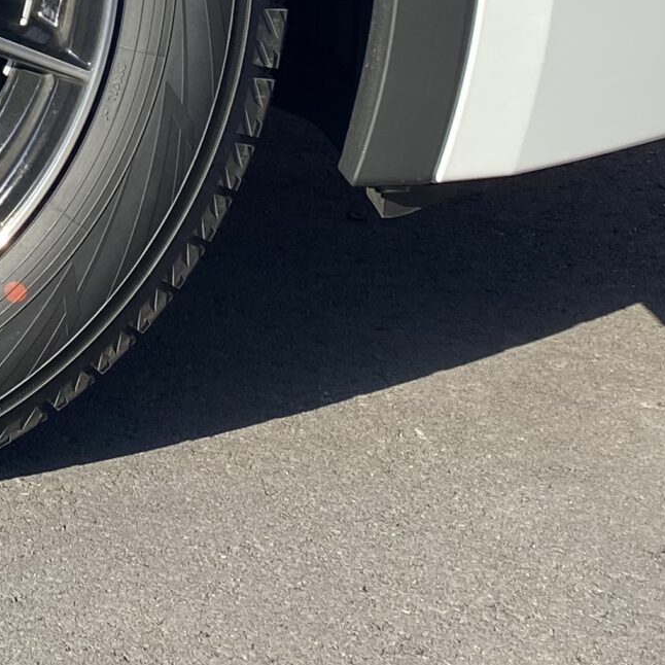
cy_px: -267
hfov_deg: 18.4
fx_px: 1978
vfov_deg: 17.5
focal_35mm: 91
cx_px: -57
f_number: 1.8
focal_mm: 4.25
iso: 32
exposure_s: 1/673
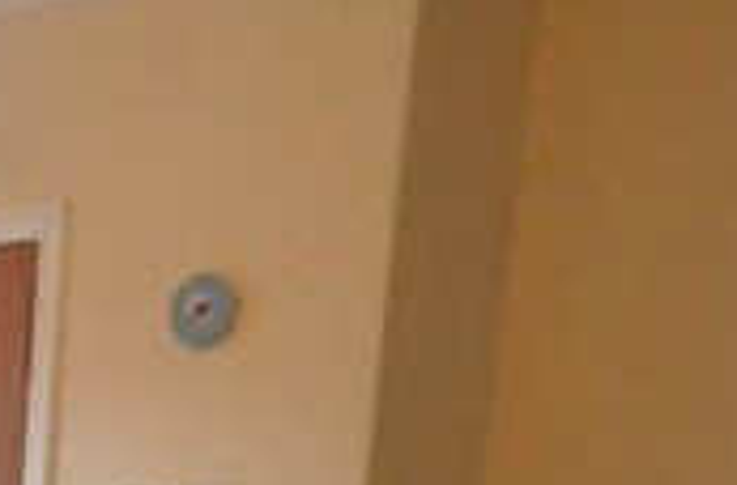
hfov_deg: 19.1
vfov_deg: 13.4
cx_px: -469
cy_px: 923
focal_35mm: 89
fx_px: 1815
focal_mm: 10
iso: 6400
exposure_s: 1/200
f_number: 3.5
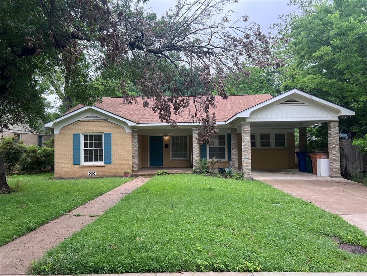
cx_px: 184
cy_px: 138
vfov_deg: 53.1
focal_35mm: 26
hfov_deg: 67.3
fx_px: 276
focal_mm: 5.7
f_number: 1.5
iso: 50
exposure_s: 1/342
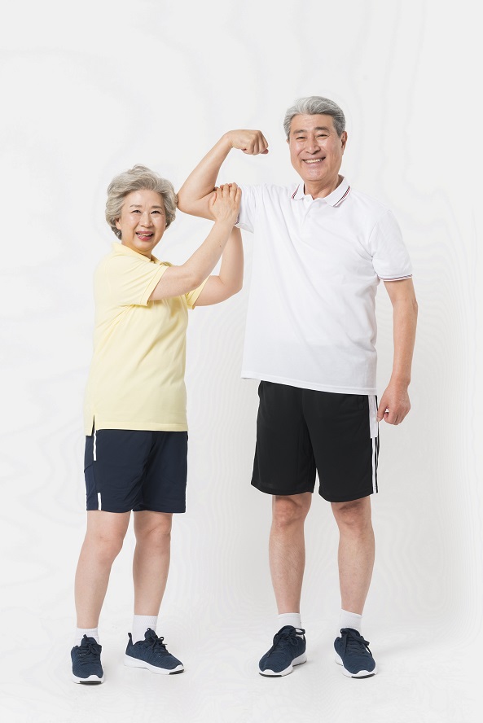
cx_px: 242
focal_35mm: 58
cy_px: 362
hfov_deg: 23.4
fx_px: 1166
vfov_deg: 34.5
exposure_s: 1/125
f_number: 11
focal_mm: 58
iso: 100
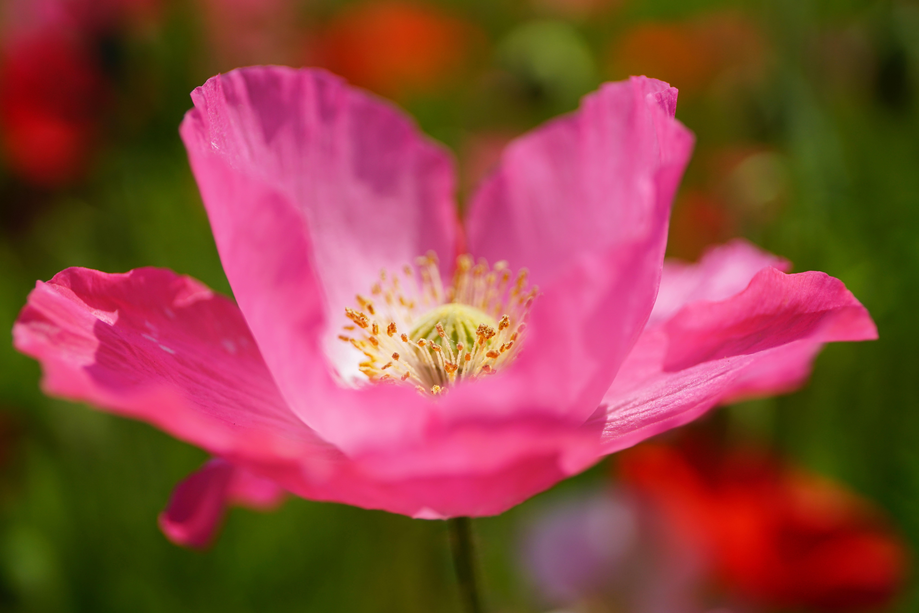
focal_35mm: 80
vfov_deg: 17.1
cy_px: 306
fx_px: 2042
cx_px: 460
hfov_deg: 25.4
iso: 400
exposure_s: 1/2500
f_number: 4
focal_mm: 80
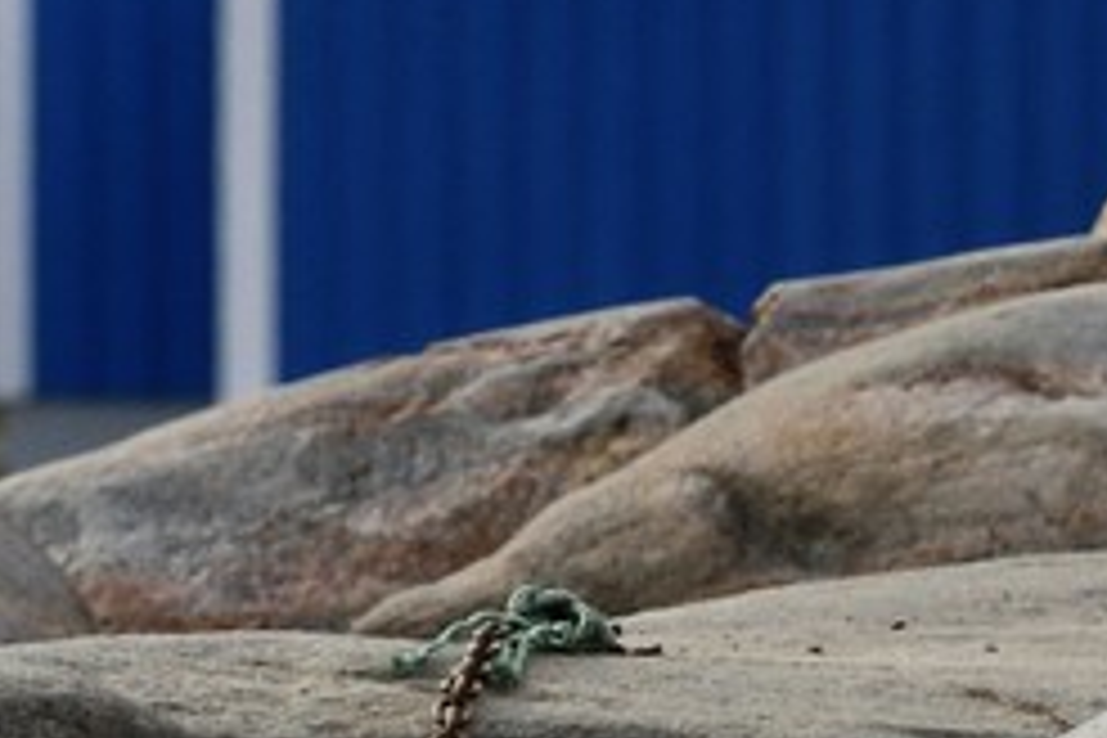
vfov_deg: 1.4
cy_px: -369
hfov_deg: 2.0
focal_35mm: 1010
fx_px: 31055
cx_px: -2313
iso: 400
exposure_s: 1/400
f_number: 10
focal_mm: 155
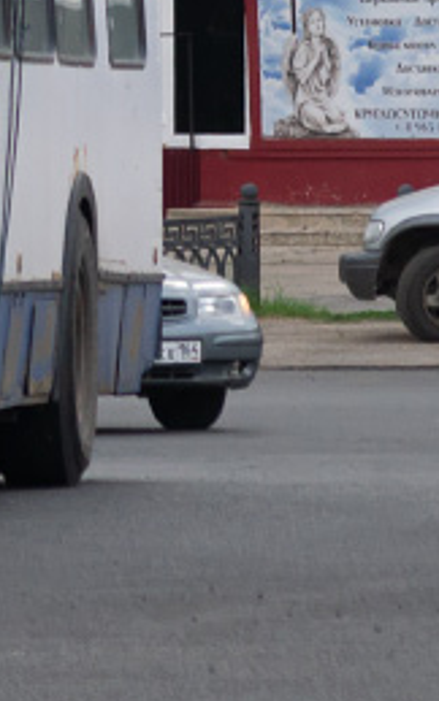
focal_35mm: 729
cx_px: -450
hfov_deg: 1.8
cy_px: -420
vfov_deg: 2.9
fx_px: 13947
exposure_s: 1/640
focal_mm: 98
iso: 400
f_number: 4.5
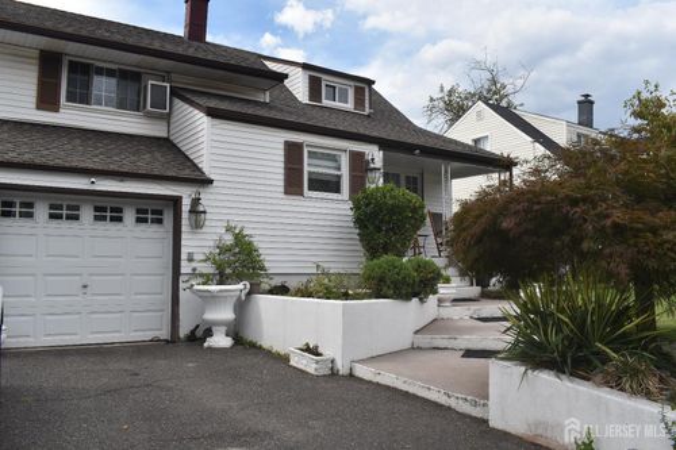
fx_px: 563
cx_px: 338
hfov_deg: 61.9
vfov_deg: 43.6
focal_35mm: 30
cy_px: 225
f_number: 9
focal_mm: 20
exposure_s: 1/320
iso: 200
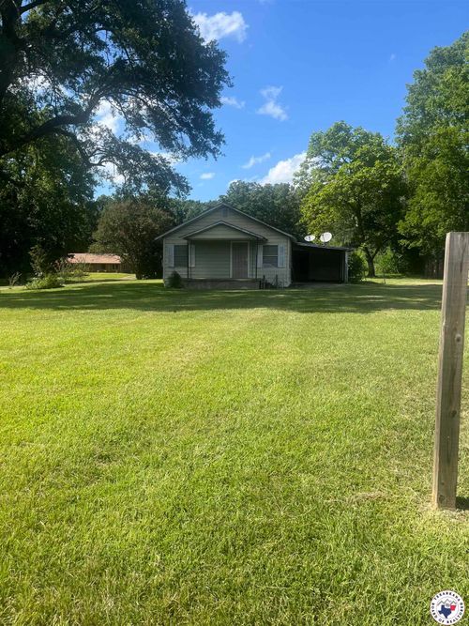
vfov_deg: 67.3
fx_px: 470
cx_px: 234
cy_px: 313
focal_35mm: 26
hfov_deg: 53.0
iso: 50
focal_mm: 5.1
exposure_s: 1/2024
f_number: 1.6
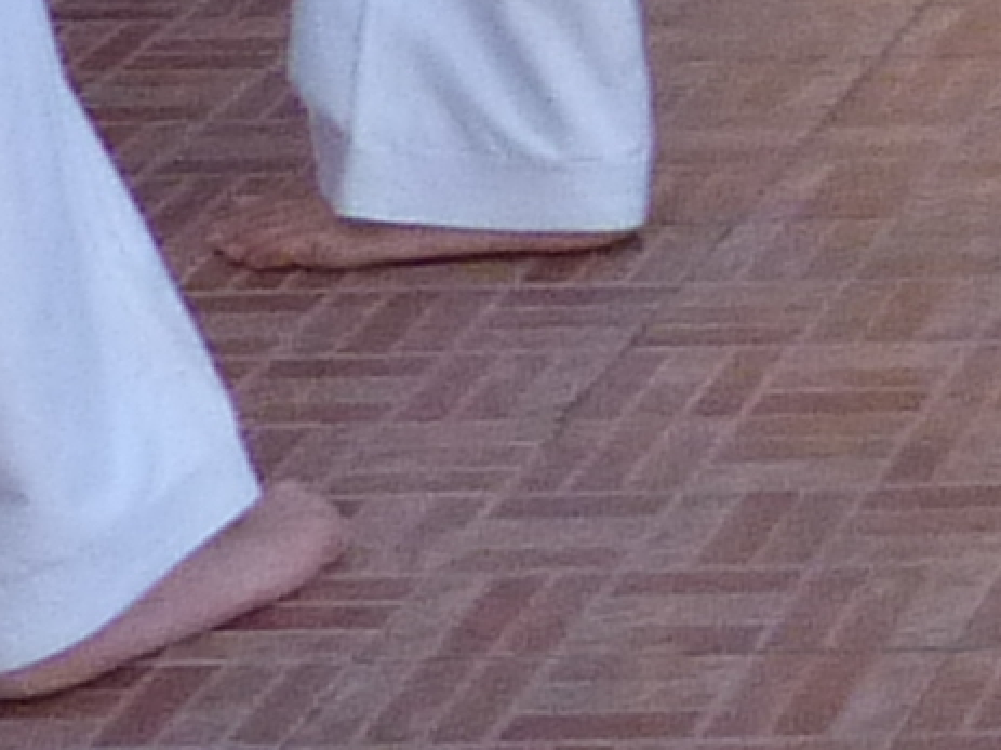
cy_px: -1448
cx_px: 2862
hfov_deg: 8.6
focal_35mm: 197
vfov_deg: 6.8
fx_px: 5695
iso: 200
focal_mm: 4.1
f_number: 3.3
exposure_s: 1/30
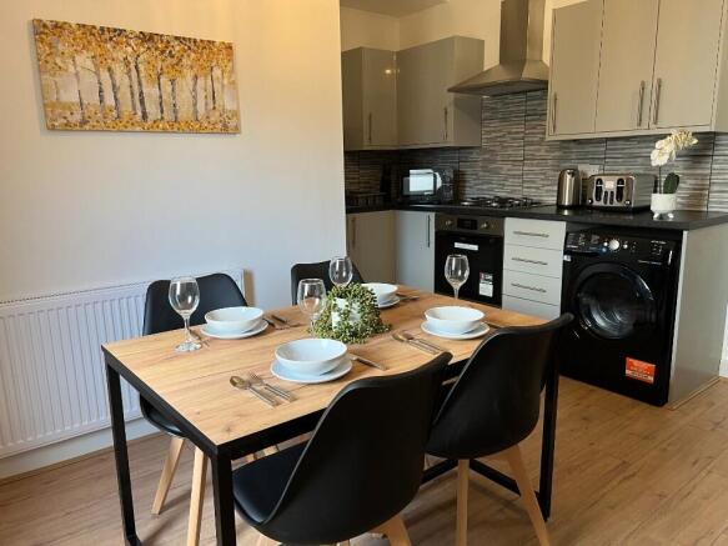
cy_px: 273
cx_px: 364
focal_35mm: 26
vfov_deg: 53.0
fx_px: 547
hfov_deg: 67.3
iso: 125
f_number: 1.5
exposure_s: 1/60
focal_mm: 5.7
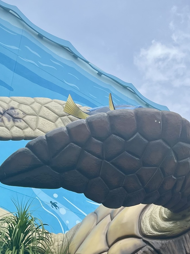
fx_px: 425
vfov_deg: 32.4
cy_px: 202
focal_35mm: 58
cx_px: 210
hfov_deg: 23.6
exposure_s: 1/4854
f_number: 1.6
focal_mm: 5.1
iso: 50
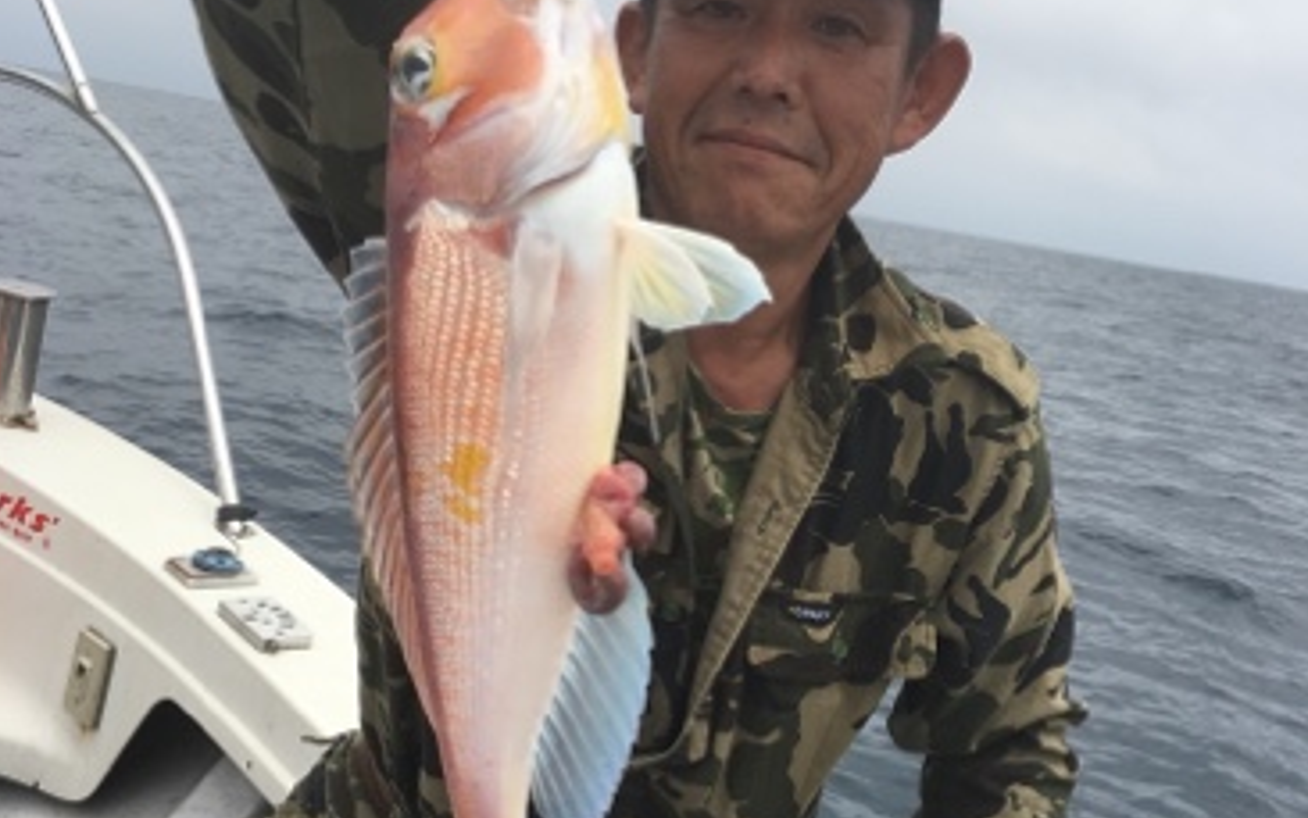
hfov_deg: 47.2
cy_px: 493
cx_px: 649
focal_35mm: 42
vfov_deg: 30.5
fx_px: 1498
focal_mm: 4.15
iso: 25
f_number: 2.2
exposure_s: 1/1399
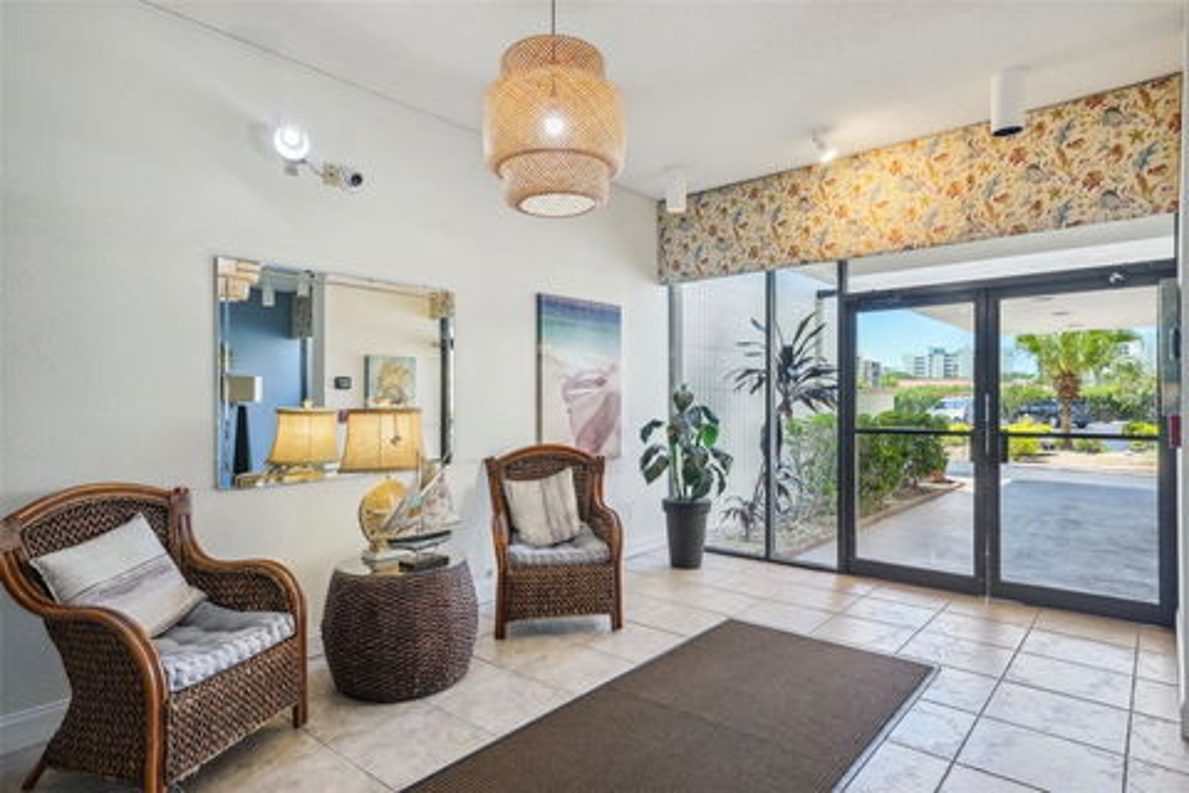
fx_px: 661
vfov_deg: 61.9
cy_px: 396
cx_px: 594
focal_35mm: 20
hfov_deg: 84.0
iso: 400
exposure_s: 1/20
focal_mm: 20
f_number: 8
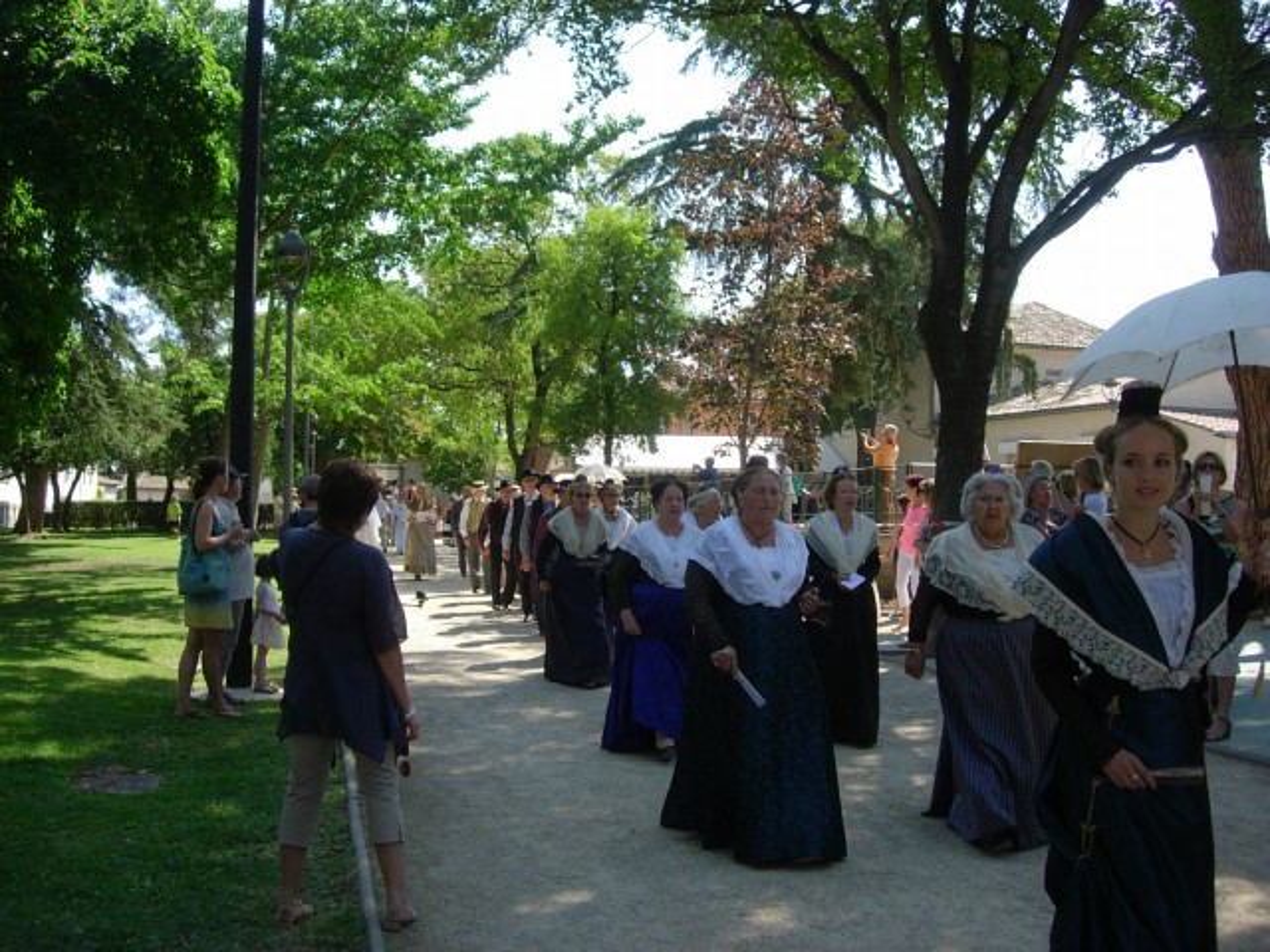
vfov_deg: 37.7
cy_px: 476
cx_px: 635
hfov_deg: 49.0
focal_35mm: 38
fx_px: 1394
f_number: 2.8
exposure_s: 1/592
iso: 64
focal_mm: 7.8
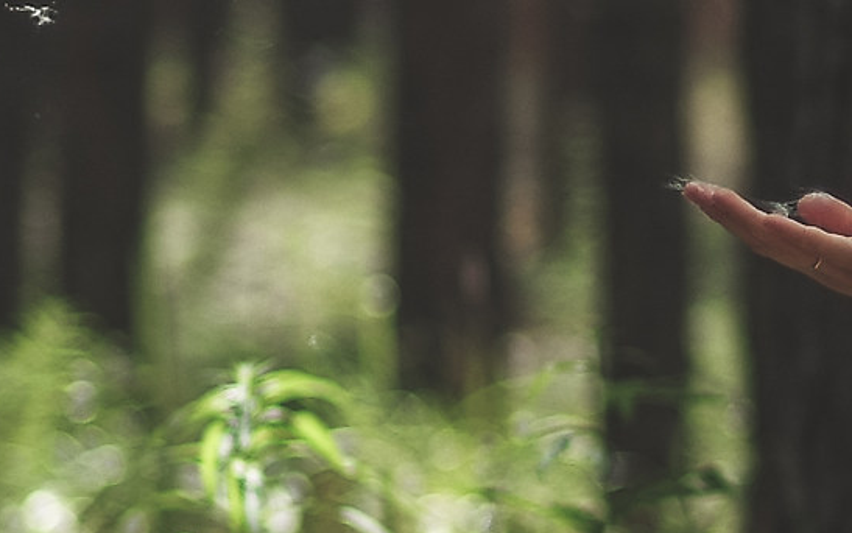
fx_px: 13306
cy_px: 528
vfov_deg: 2.3
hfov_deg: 3.7
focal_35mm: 573
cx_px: 516
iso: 100
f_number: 1.8
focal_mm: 85
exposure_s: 1/1600
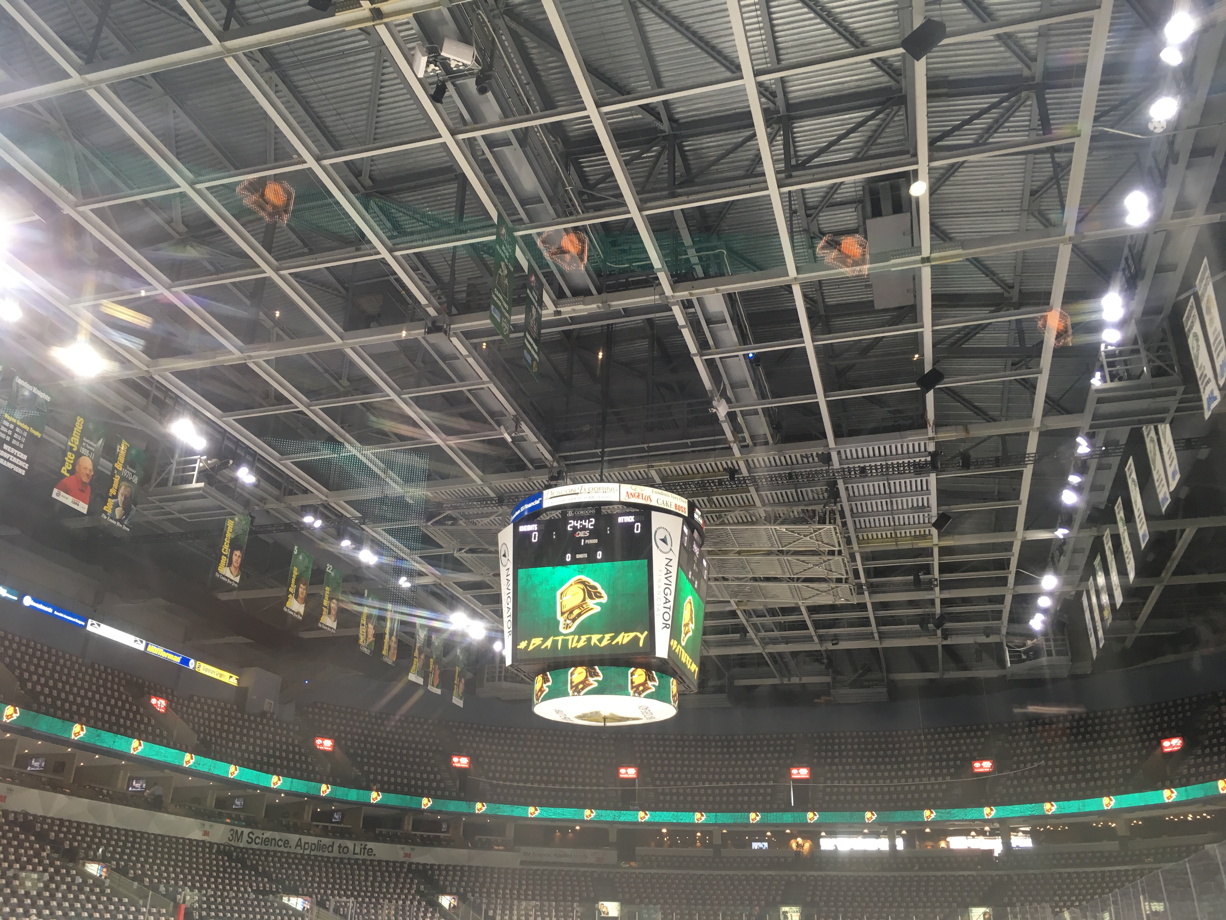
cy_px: 460
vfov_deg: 48.2
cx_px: 613
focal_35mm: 29
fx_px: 1027
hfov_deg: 61.7
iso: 50
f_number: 2.2
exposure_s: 1/30
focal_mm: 4.15
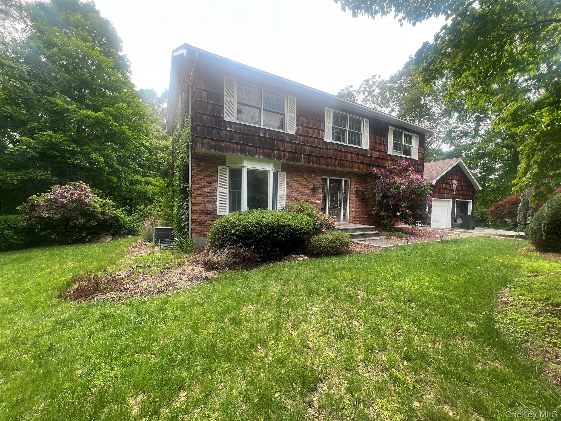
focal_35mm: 13
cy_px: 210
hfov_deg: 106.2
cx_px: 280
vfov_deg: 89.9
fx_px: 211
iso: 32
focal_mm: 1.57
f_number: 1.8
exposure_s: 1/119
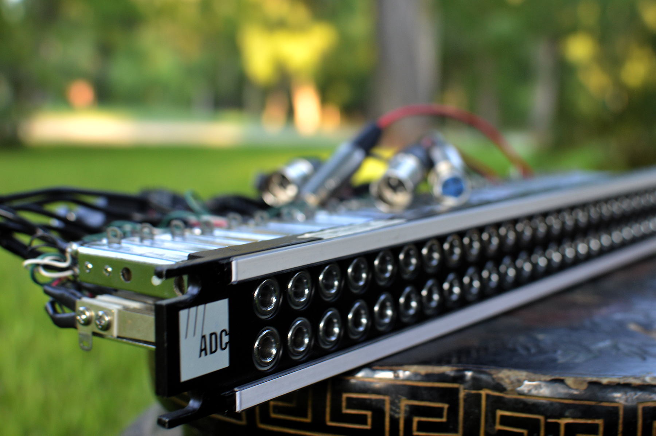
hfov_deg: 37.9
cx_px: 328
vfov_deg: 25.7
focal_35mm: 52
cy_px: 218
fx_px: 956
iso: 400
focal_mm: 35
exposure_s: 1/60
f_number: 5
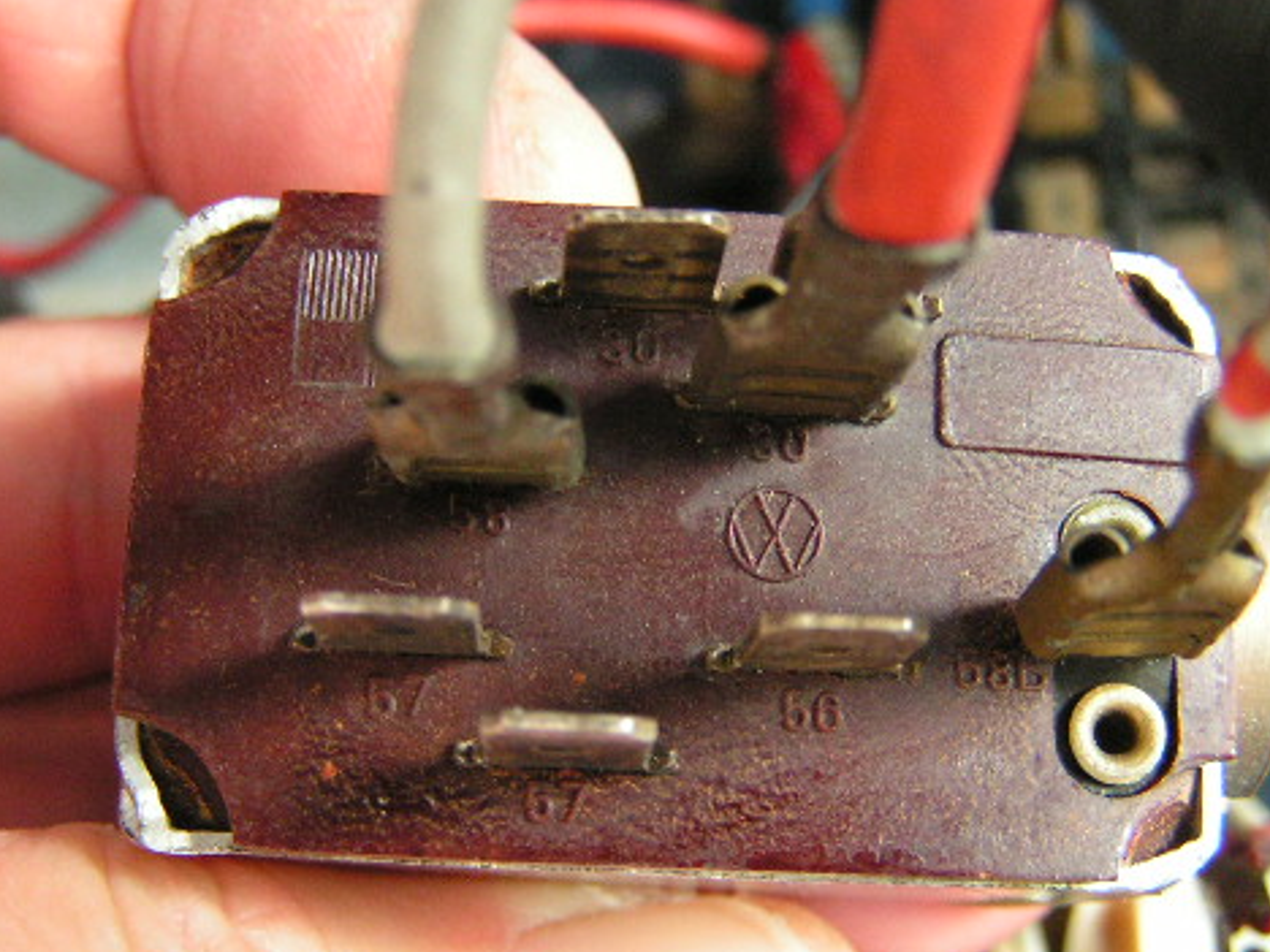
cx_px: 635
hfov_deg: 36.8
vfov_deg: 28.0
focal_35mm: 52
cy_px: 472
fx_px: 1908
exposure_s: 1/25
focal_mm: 6.3
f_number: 2.8
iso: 200
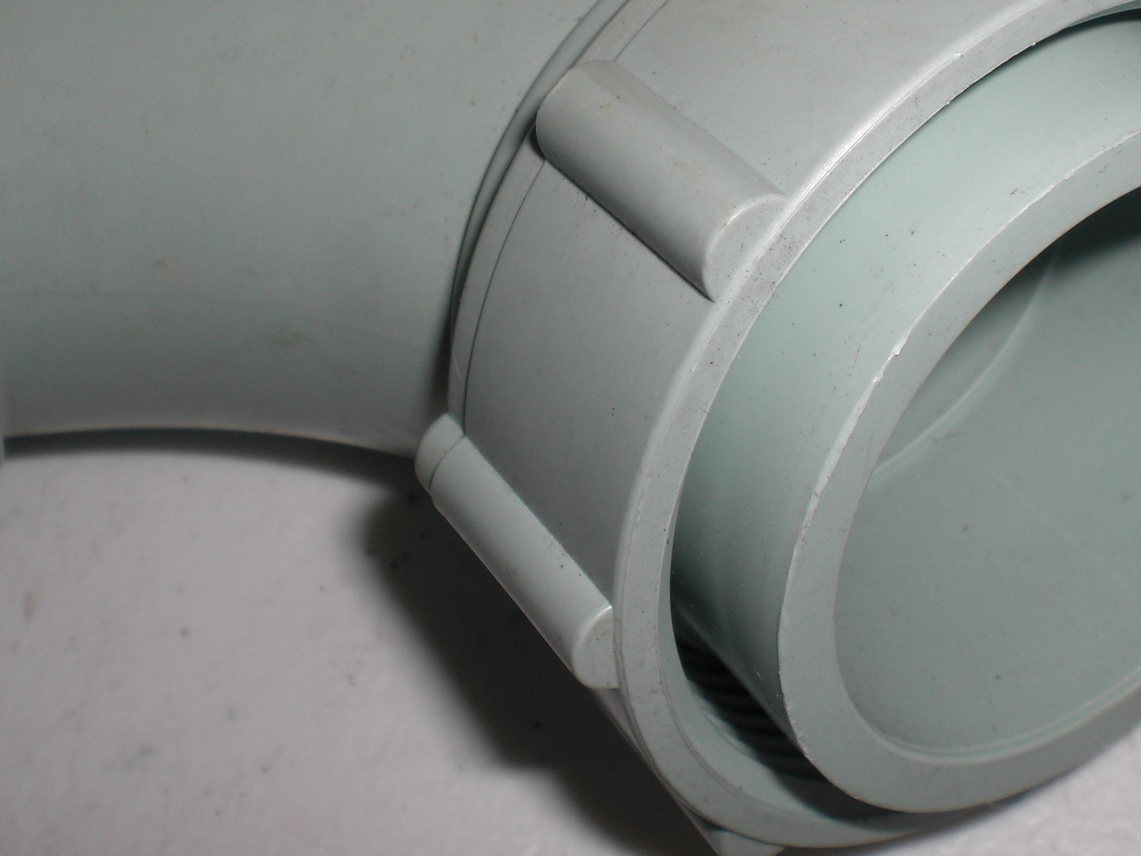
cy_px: 356
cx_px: 767
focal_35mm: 59
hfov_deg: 32.4
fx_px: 1945
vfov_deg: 24.8
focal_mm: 6.3
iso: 64
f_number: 5.6
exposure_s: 1/60
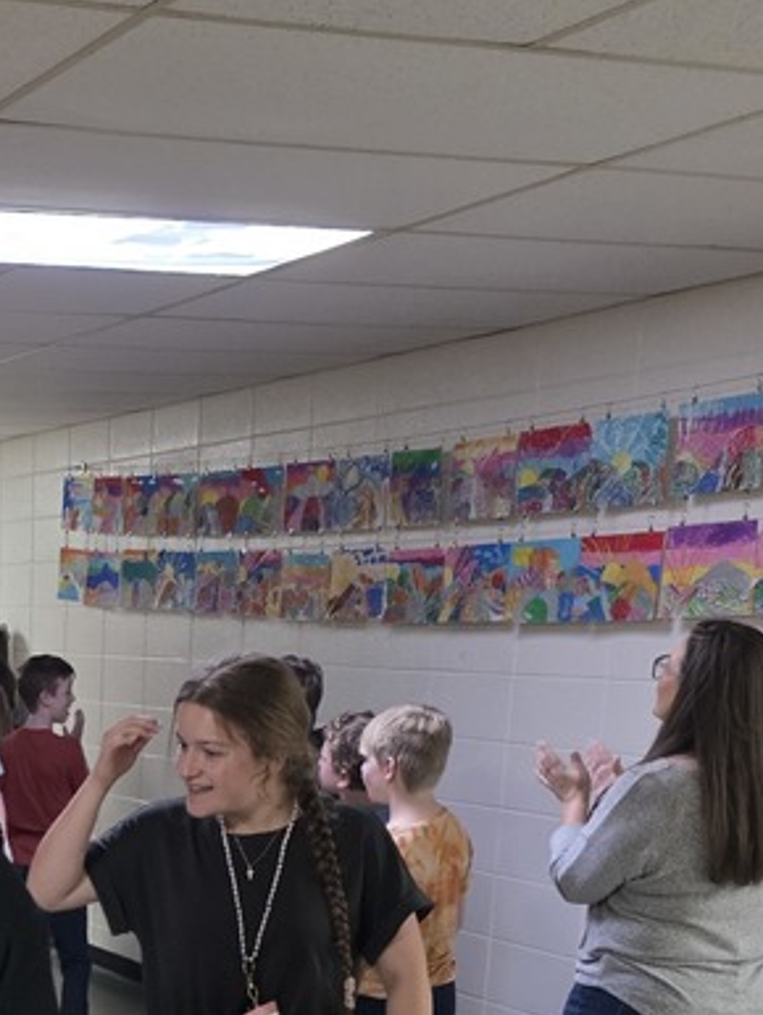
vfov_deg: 29.1
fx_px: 1791
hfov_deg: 22.2
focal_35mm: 61
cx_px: -155
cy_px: 1070
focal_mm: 6.3
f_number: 1.7
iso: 640
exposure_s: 1/120
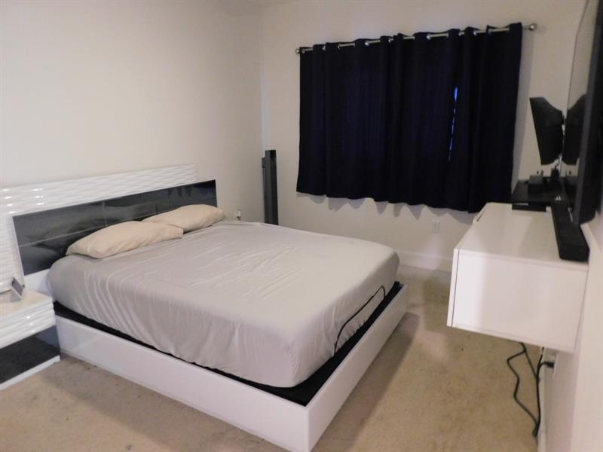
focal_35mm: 23
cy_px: 226
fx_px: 401
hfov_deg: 73.9
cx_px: 302
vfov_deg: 58.9
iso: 800
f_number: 3
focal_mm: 4
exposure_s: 1/4
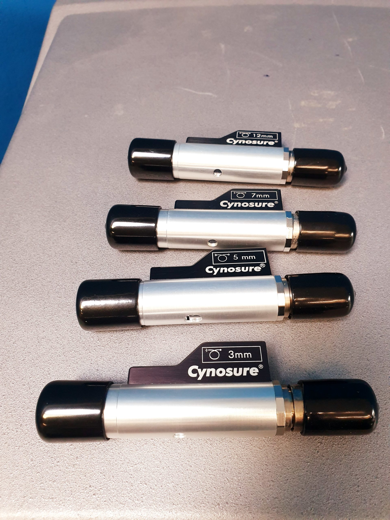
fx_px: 391
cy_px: 260
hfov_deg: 53.1
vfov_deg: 67.3
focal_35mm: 26
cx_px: 195
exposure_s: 1/50
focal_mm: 4.3
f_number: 2.4
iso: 320
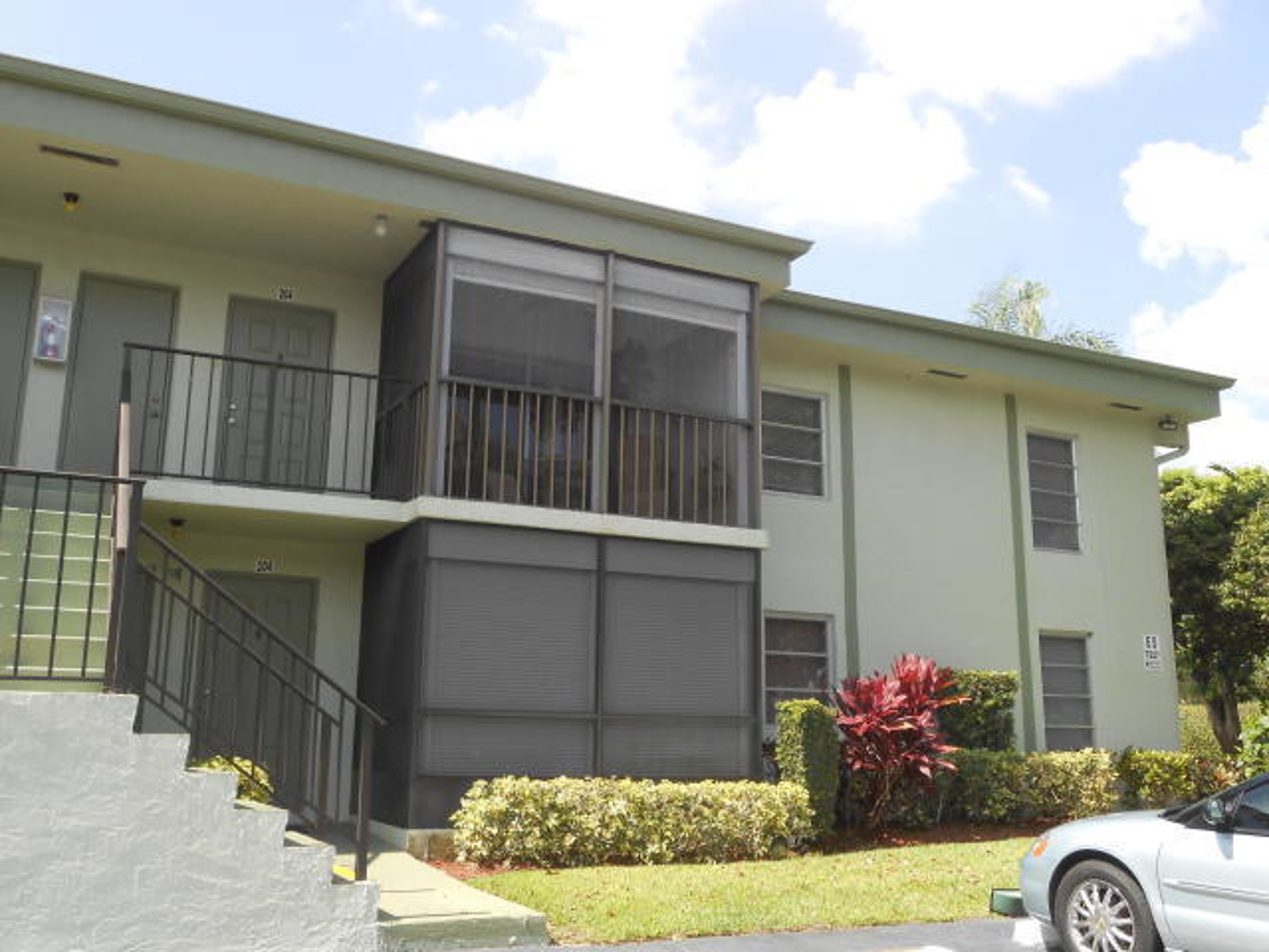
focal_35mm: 34
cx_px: 634
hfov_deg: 54.0
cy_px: 476
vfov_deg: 41.8
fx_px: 1246
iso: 80
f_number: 3.9
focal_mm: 6
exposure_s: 1/250
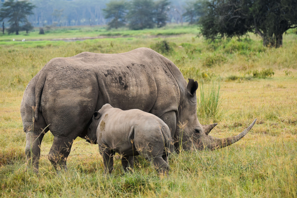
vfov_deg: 8.3
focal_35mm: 165
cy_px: 99
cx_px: 148
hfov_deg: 12.5
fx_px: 1361
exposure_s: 1/250
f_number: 5.6
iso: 200
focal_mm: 110
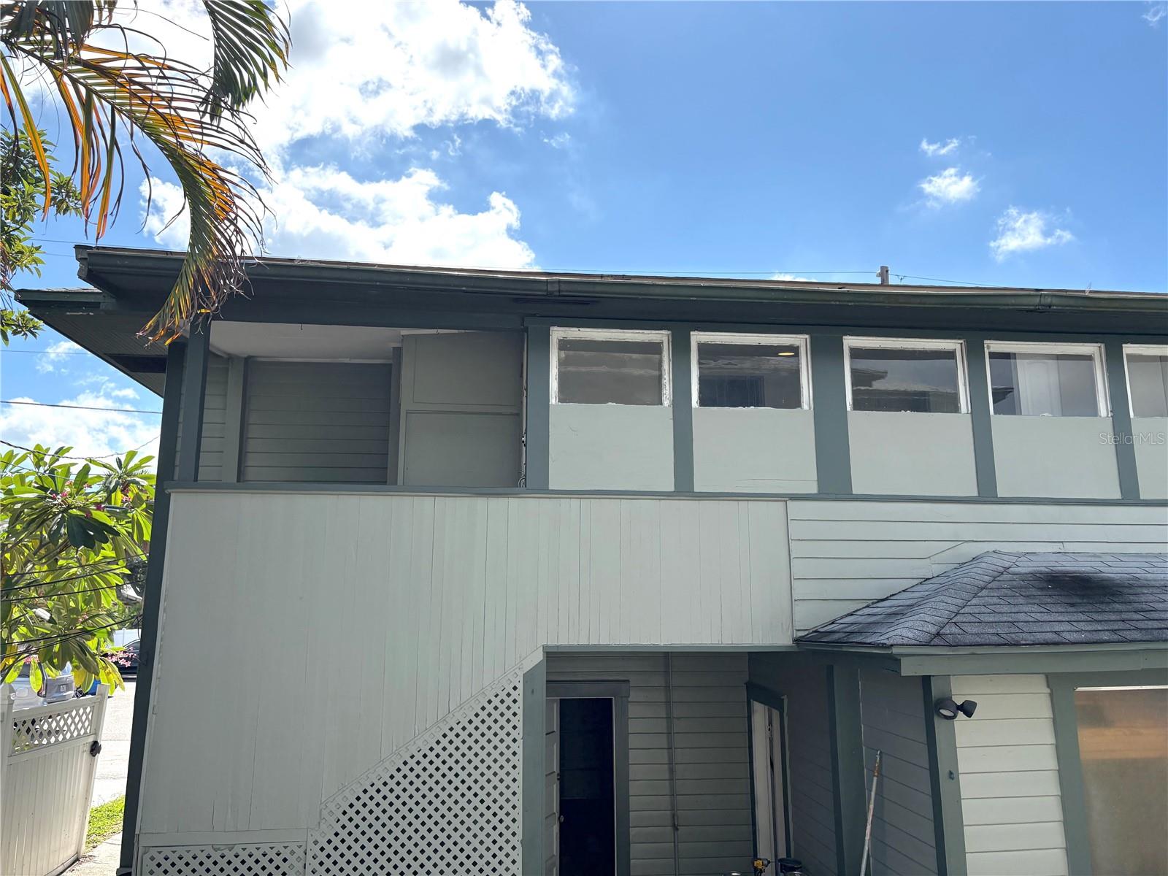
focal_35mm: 26
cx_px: 584
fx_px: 877
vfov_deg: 53.1
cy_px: 438
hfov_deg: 67.3
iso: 64
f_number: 1.6
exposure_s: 1/4950
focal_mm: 5.96
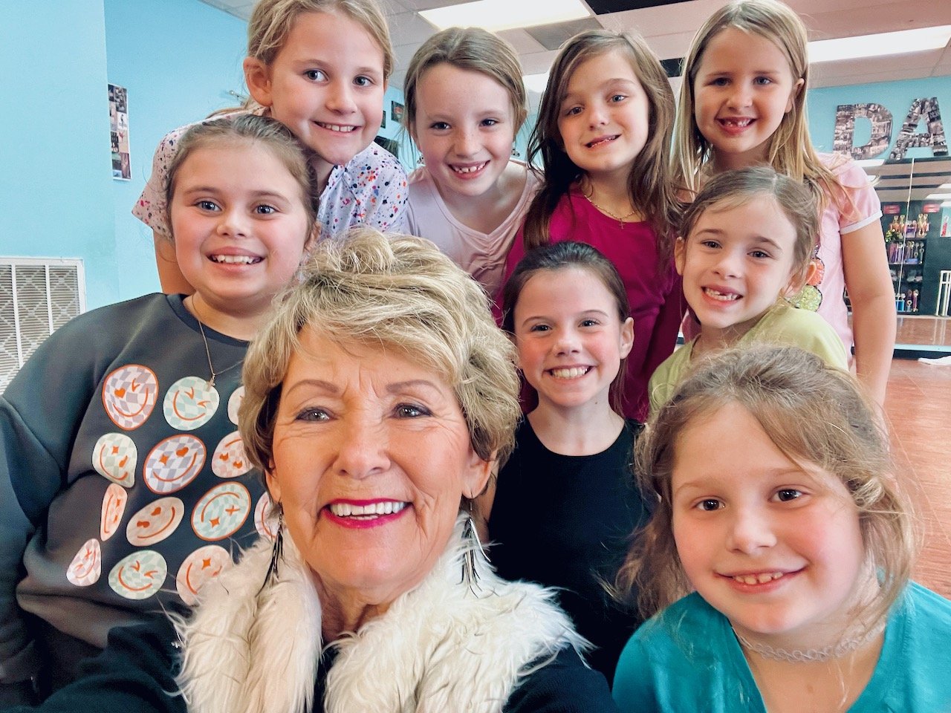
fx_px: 632
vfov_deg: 58.9
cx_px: 476
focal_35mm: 23
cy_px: 356
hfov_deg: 73.9
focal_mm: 2.71
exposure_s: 1/40
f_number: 2.2
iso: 250
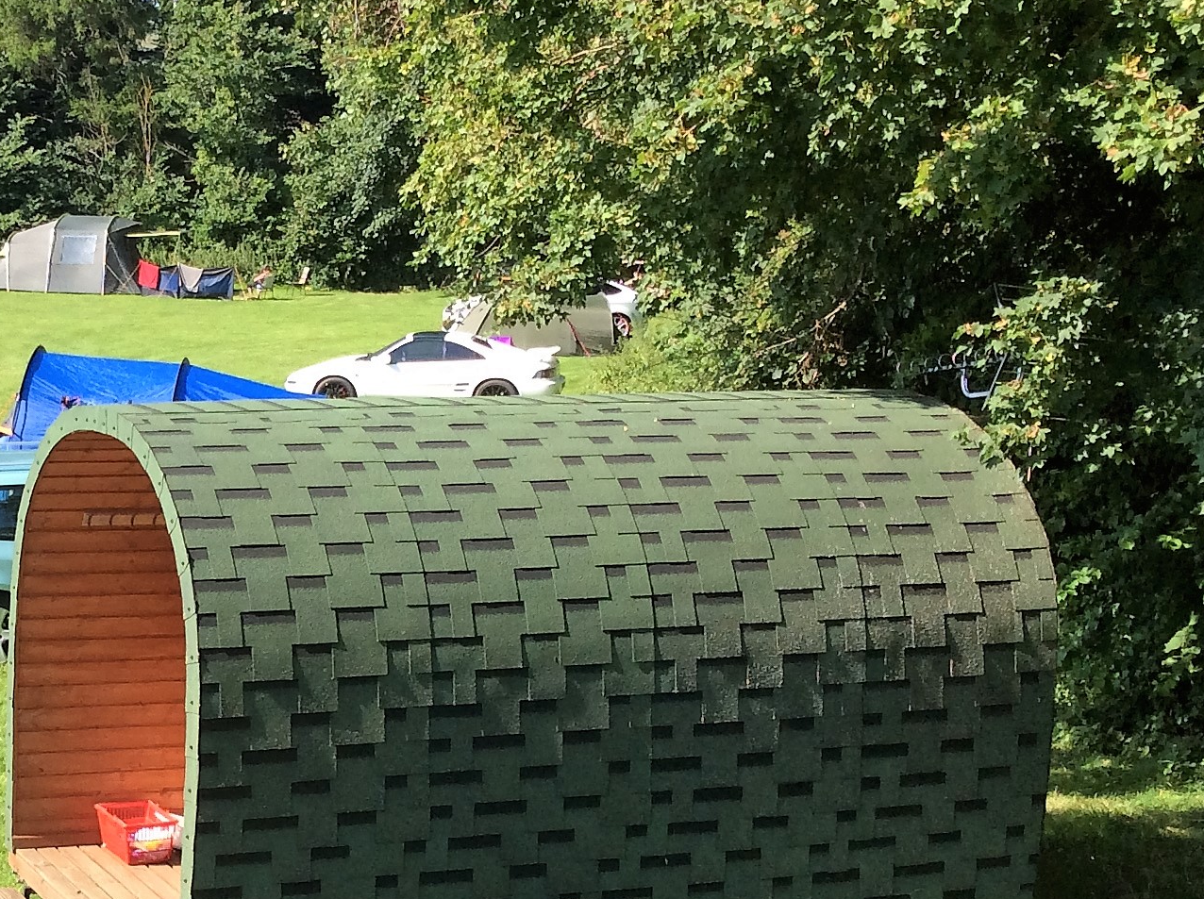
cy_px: 572
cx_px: -10
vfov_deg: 22.5
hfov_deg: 28.0
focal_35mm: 65
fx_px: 2257
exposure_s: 1/572
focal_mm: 3.3
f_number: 2.4
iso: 32
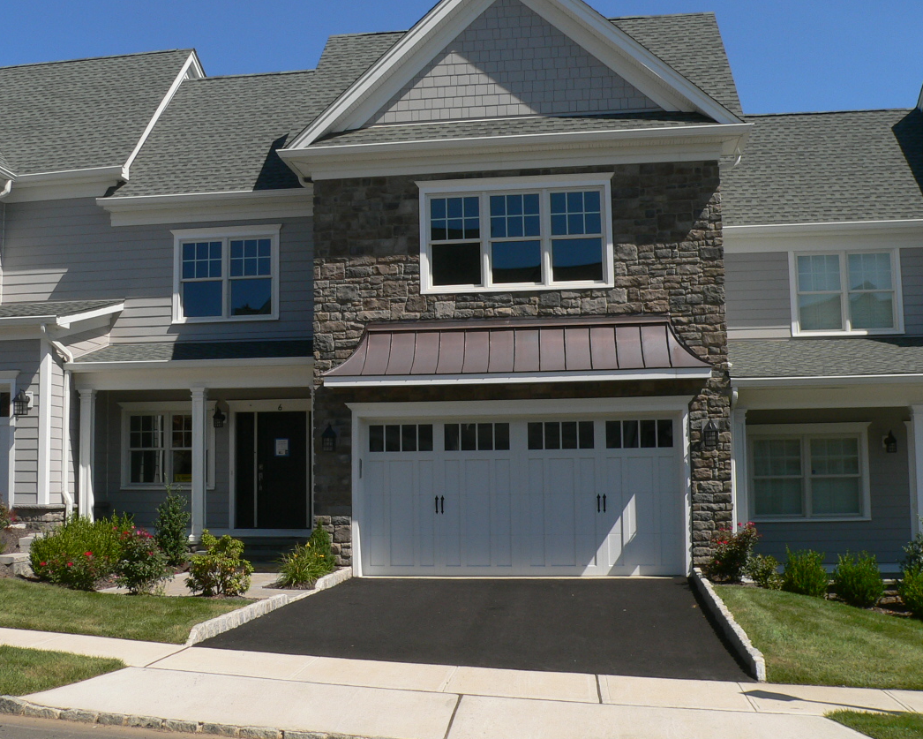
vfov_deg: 34.9
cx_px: 371
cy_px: 341
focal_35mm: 43
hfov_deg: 42.7
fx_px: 1175
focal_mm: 6
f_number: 4
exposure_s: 1/800
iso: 80
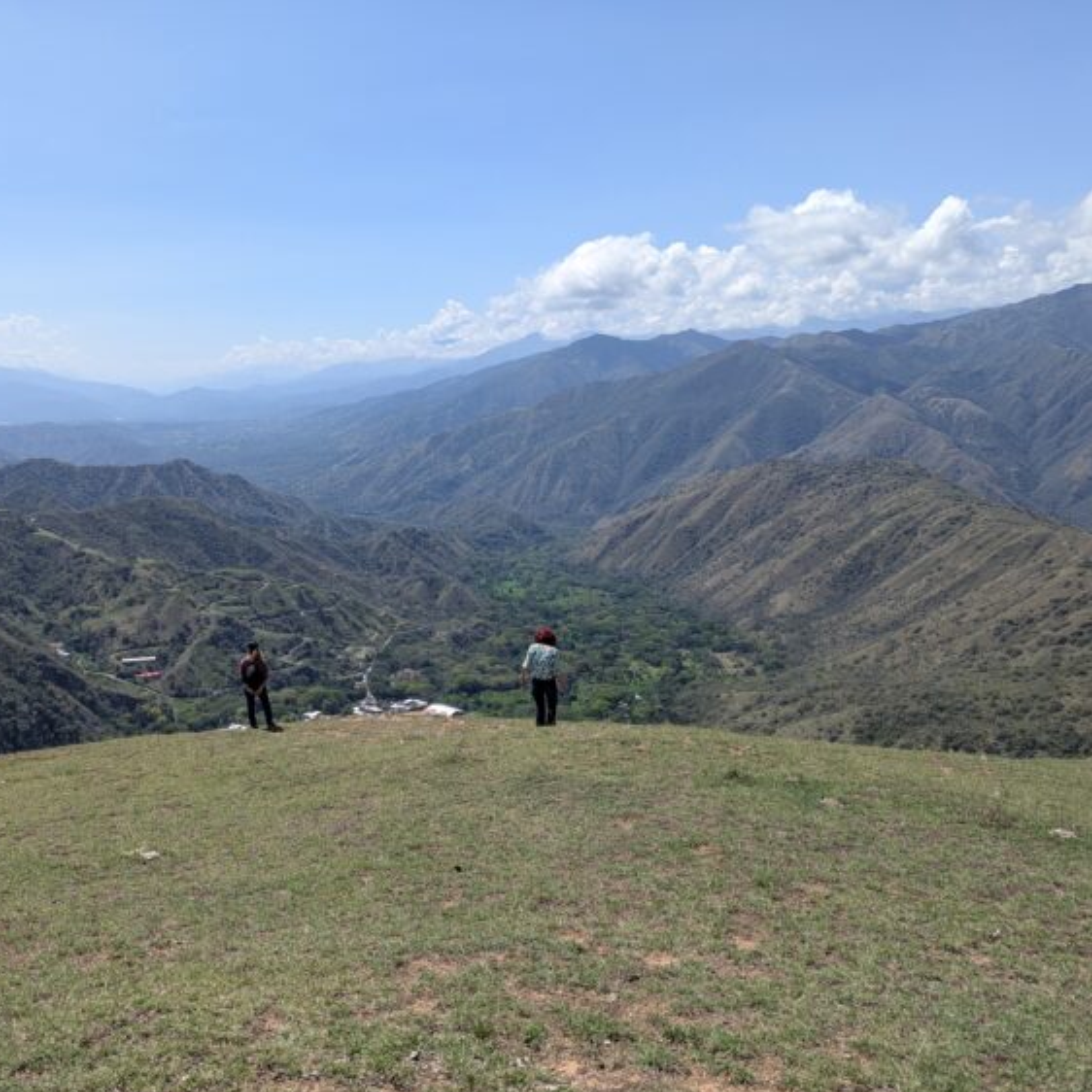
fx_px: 1035
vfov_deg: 55.6
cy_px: 560
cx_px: 443
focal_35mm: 29
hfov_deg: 55.3
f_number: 1.85
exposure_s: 1/2410
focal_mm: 6.81
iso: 47
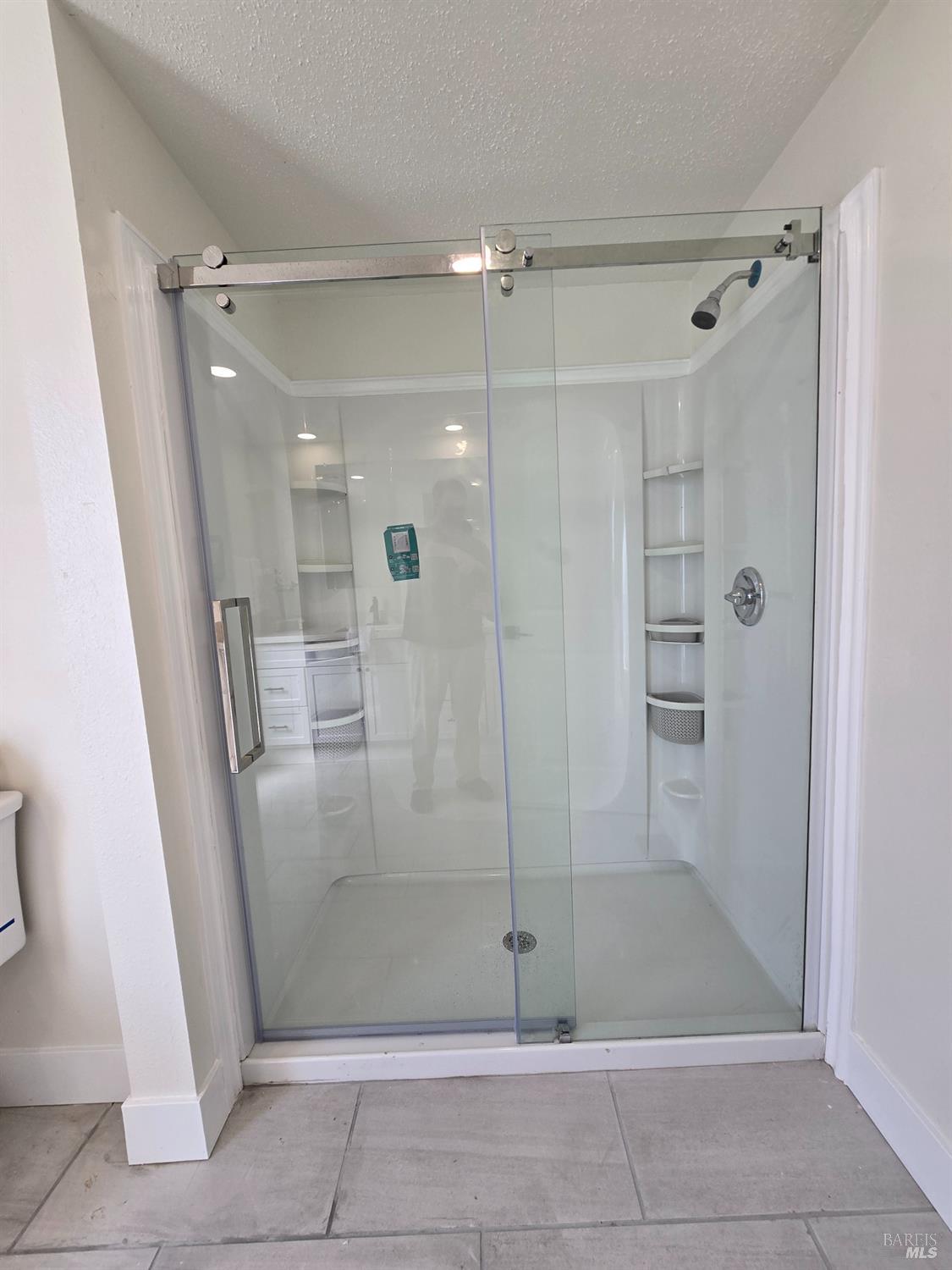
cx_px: 476
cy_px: 635
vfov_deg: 106.2
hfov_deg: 89.9
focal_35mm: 13
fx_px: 477
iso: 50
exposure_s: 1/120
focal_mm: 2.2
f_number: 2.2
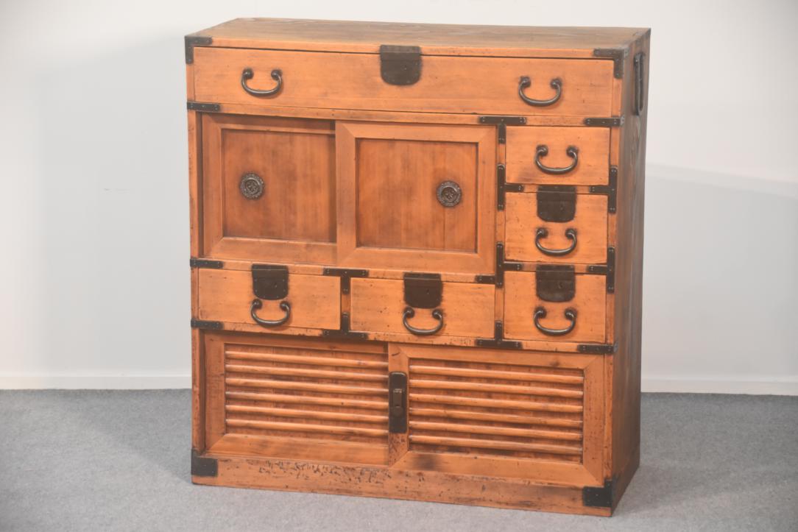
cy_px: 266
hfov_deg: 18.2
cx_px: 399
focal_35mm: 112
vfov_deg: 12.2
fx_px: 2494
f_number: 5.3
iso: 2500
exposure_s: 1/60
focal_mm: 75
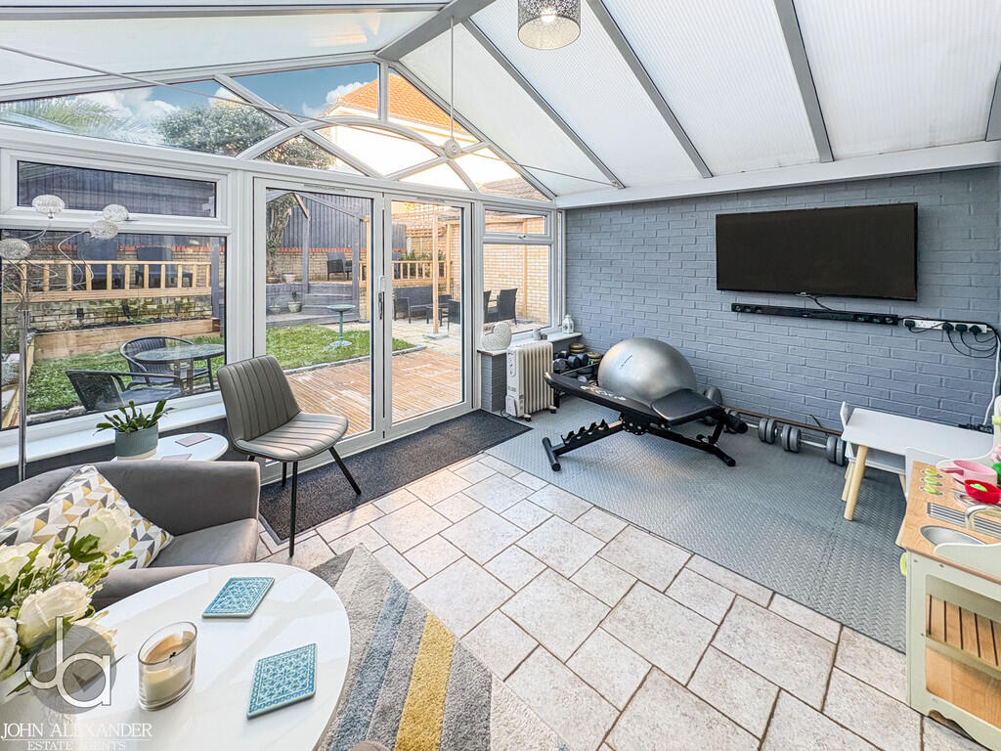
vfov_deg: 85.7
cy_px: 376
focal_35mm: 14
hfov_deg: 102.1
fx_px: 405
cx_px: 500
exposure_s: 1/75
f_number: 2.2
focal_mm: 2.22
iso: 200
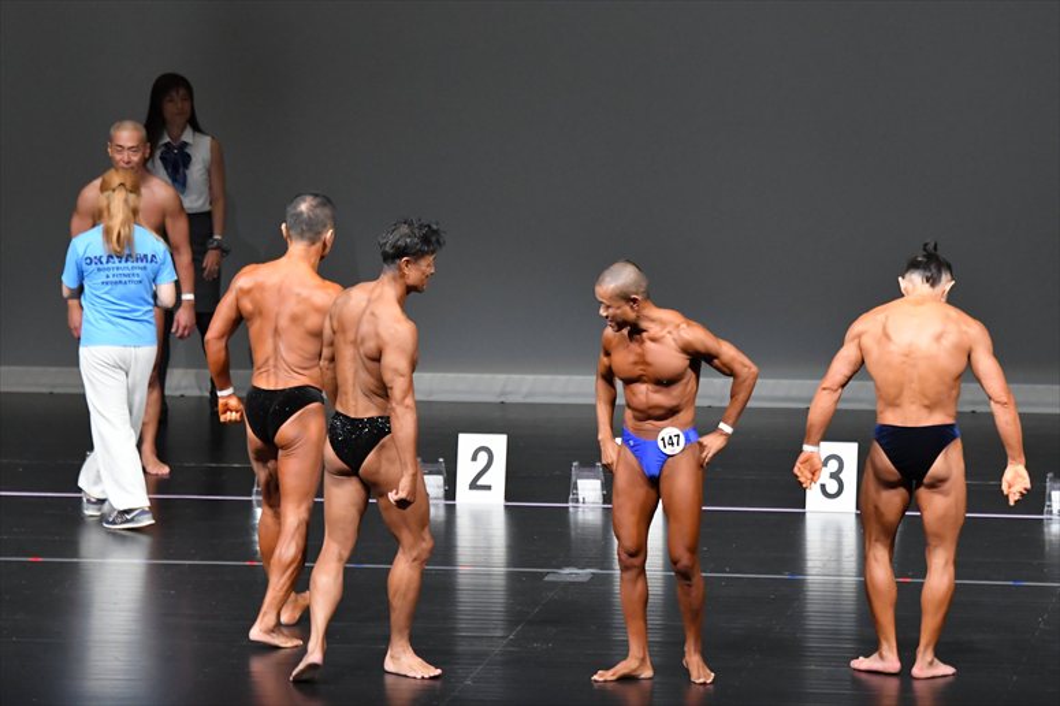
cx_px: 530
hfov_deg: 8.6
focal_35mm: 240
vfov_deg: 5.7
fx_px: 7063
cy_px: 353
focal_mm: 160
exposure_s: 1/400
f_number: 5.6
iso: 5000
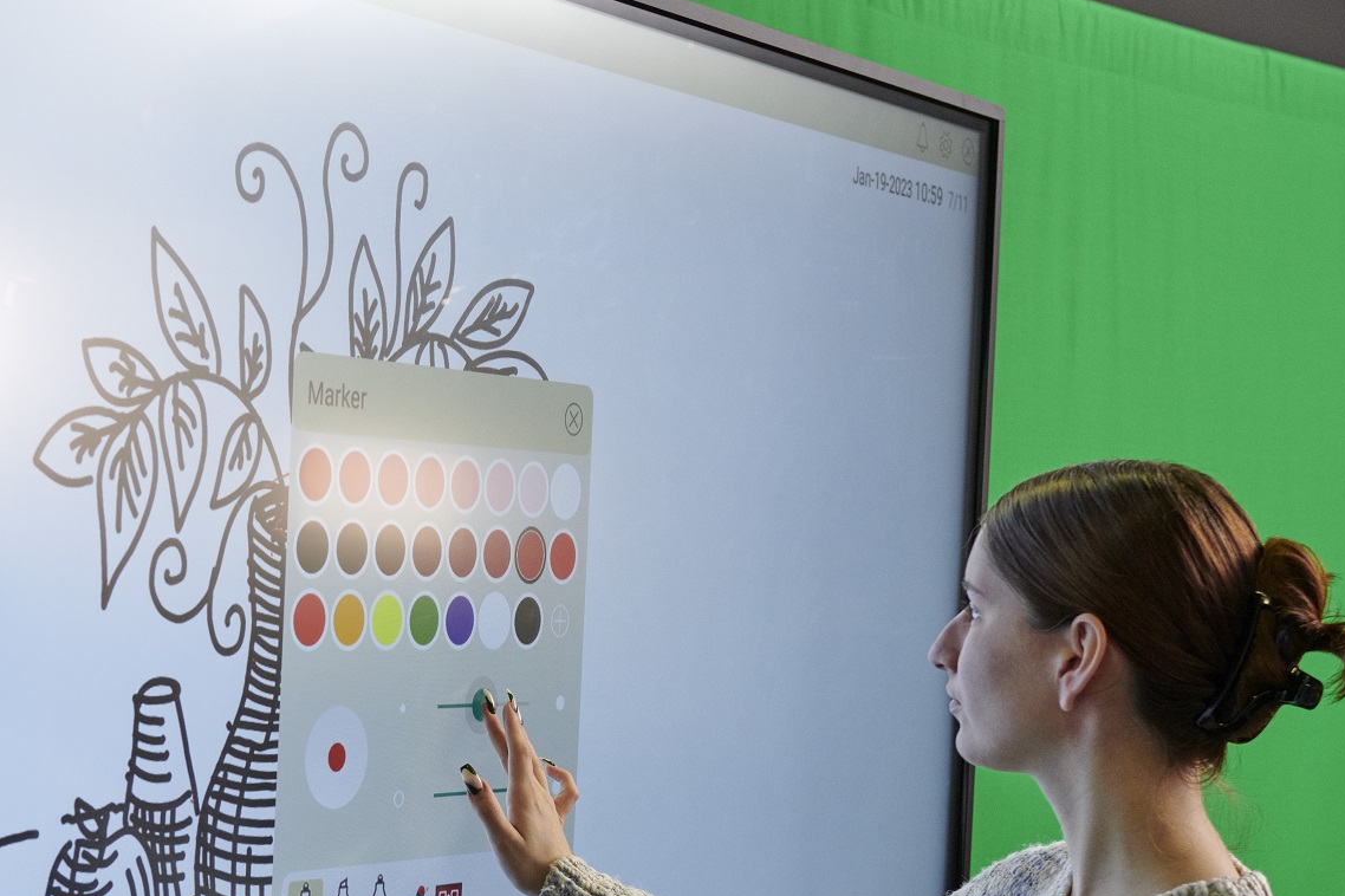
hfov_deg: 31.9
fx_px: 2353
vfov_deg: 21.3
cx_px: 699
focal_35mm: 63
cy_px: 731
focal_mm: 35
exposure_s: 1/125
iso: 500
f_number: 4
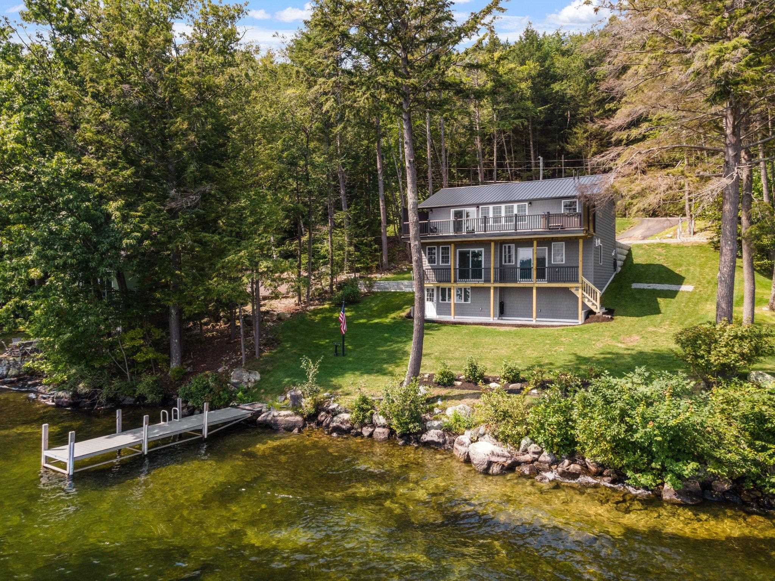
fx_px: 537
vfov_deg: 56.8
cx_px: 388
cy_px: 290
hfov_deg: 71.6
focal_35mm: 24
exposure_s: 1/240
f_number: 2.8
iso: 100
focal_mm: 4.5
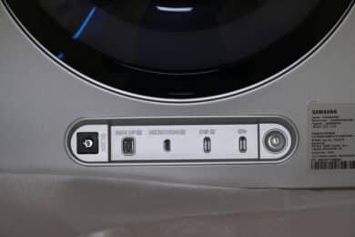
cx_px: 178
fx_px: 1035
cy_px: 118
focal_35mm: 105
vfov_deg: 13.0
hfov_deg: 19.5
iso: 1600
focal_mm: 105
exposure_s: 1/125
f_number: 6.3
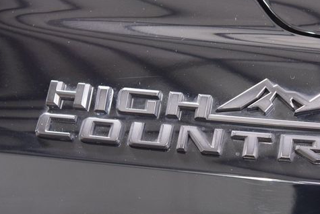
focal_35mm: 93
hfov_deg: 21.8
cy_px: 130
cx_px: 211
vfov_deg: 14.7
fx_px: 827
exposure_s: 1/15
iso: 1600
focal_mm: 46
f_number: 4
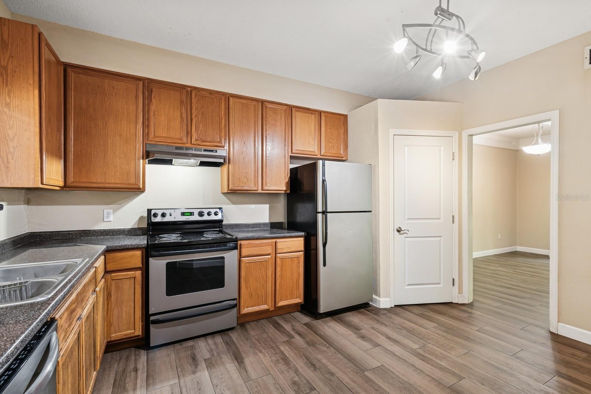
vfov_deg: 77.3
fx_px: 246
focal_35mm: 15
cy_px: 197
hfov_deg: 100.4
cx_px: 296
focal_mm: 10
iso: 200
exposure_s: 1/2.5
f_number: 8
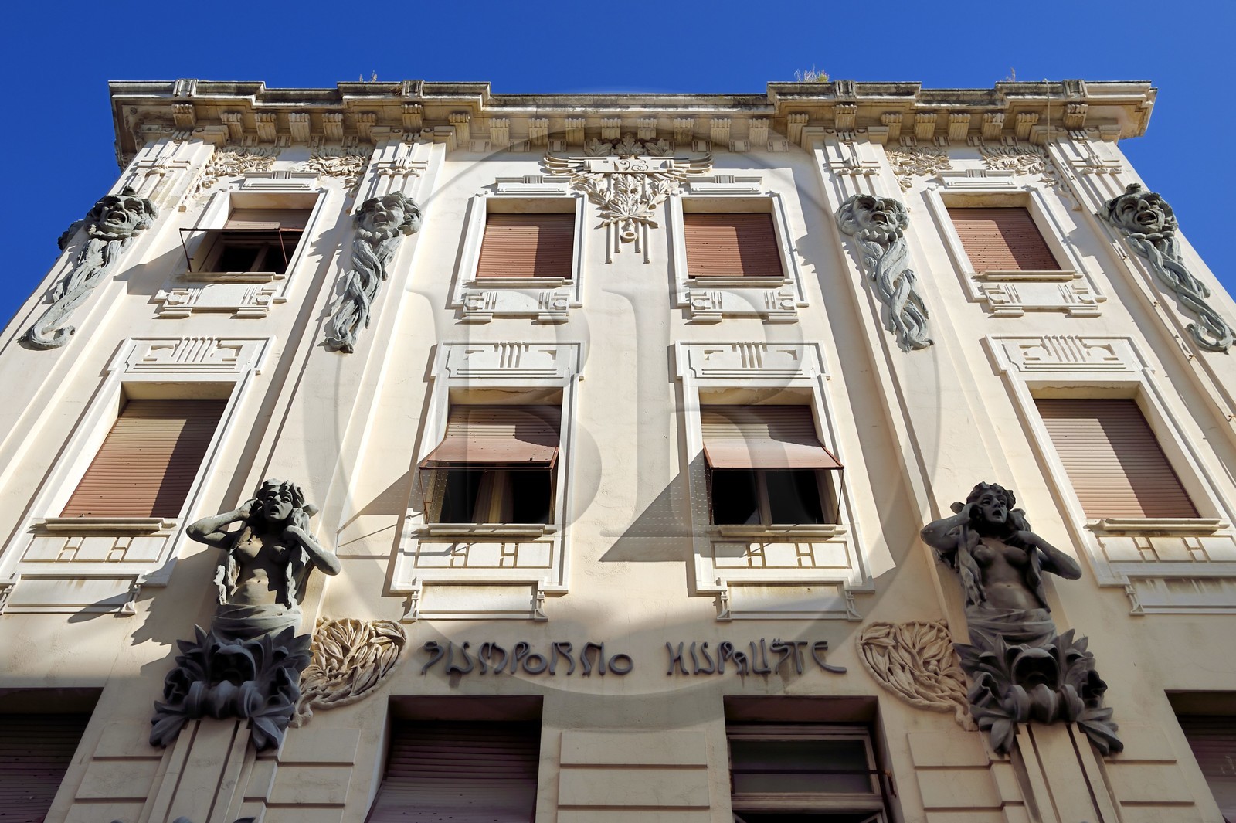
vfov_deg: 38.8
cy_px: 412
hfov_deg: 55.8
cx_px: 618
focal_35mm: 34
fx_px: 1167
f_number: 9
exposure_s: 1/640
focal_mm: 34
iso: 200
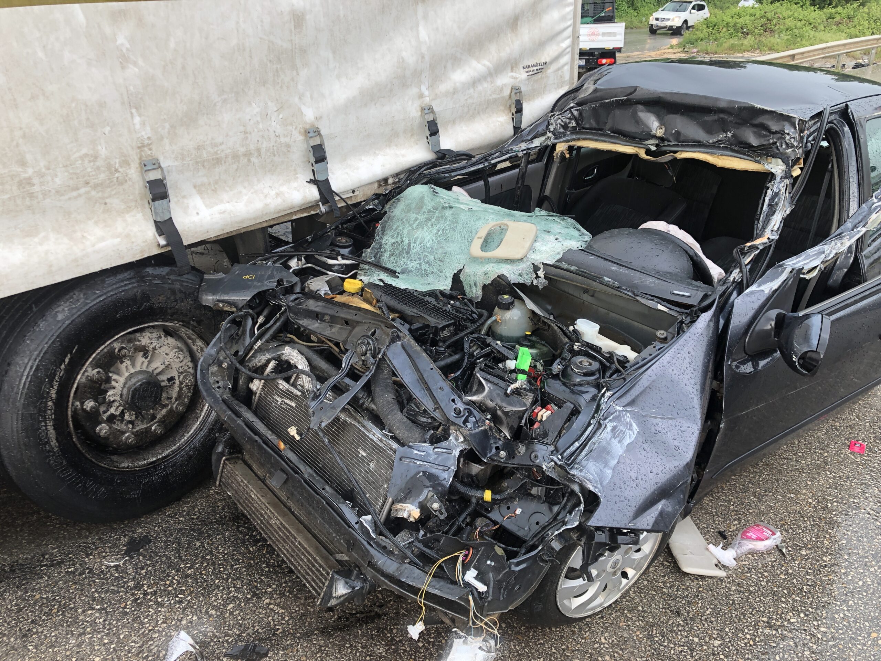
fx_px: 713
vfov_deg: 49.7
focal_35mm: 28
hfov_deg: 63.4
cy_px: 330
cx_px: 440
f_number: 1.8
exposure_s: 1/120
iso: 50
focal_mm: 4
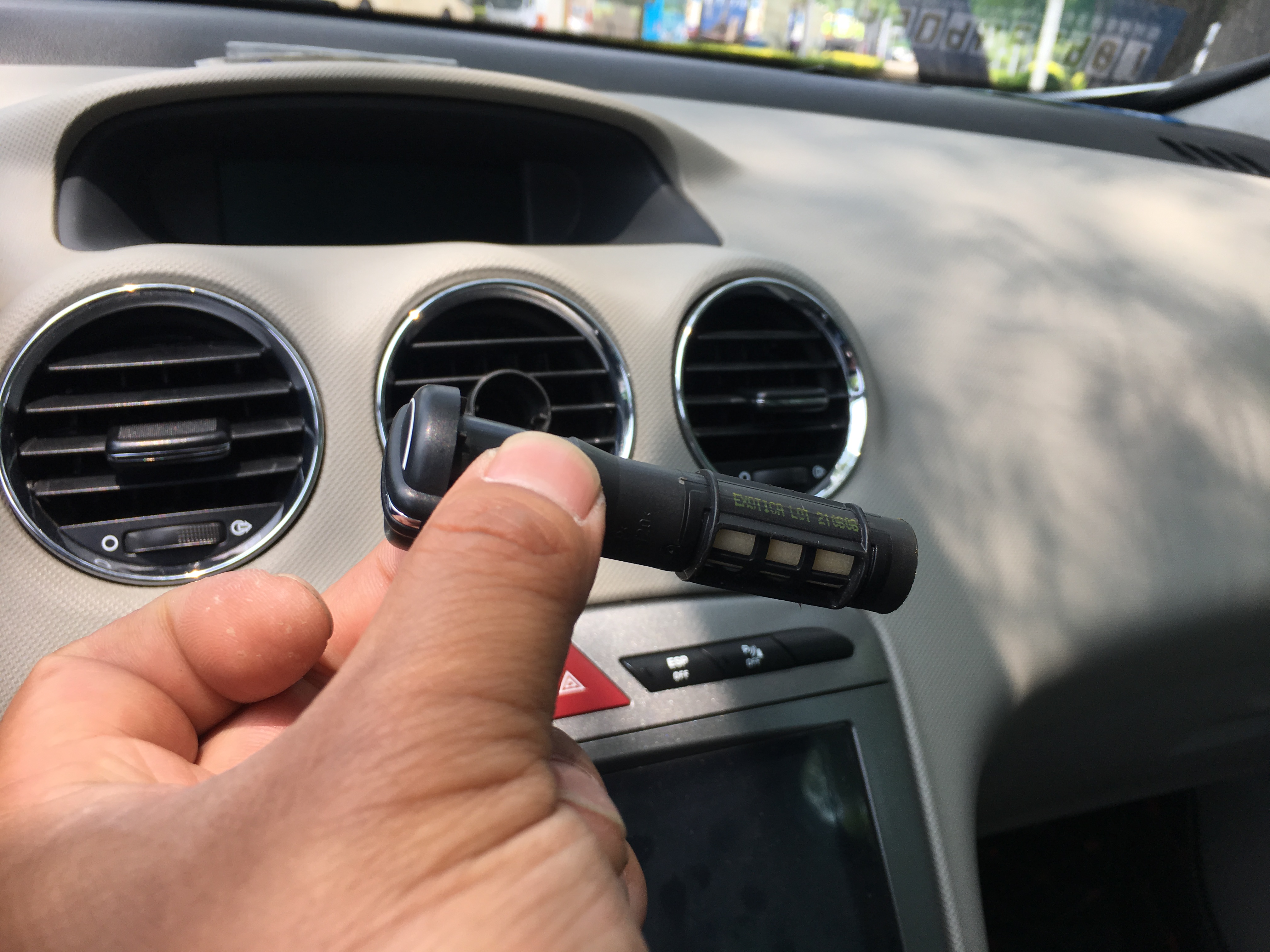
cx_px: 635
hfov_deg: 61.7
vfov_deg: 48.2
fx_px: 1064
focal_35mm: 29
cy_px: 476
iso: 25
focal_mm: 4.15
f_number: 2.2
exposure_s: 1/345
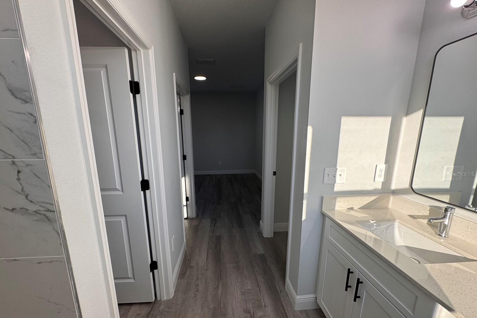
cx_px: 234
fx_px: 199
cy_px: 173
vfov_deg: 77.1
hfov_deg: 100.4
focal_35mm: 15
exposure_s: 1/211
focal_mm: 2.22
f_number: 2.2
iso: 40
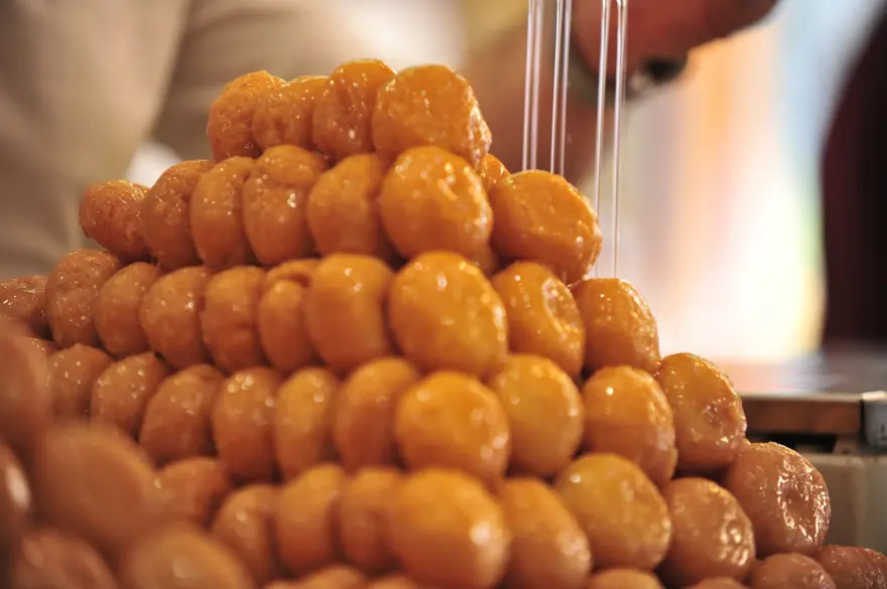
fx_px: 3323
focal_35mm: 135
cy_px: 294
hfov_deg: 15.2
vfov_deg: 10.1
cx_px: 444
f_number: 2.8
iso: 640
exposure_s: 1/250
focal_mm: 135
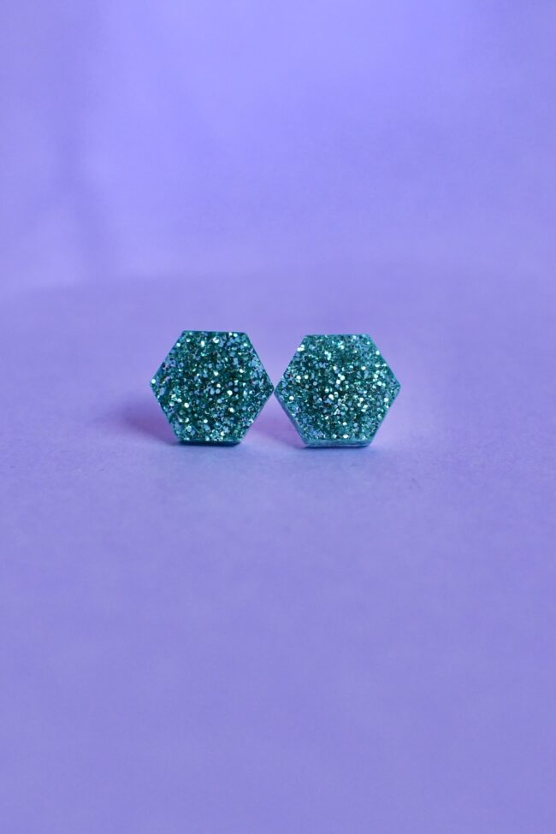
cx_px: 278
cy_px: 417
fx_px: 1205
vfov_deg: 38.2
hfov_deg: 26.0
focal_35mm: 52
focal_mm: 35
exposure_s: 1/1000
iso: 1600
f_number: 5
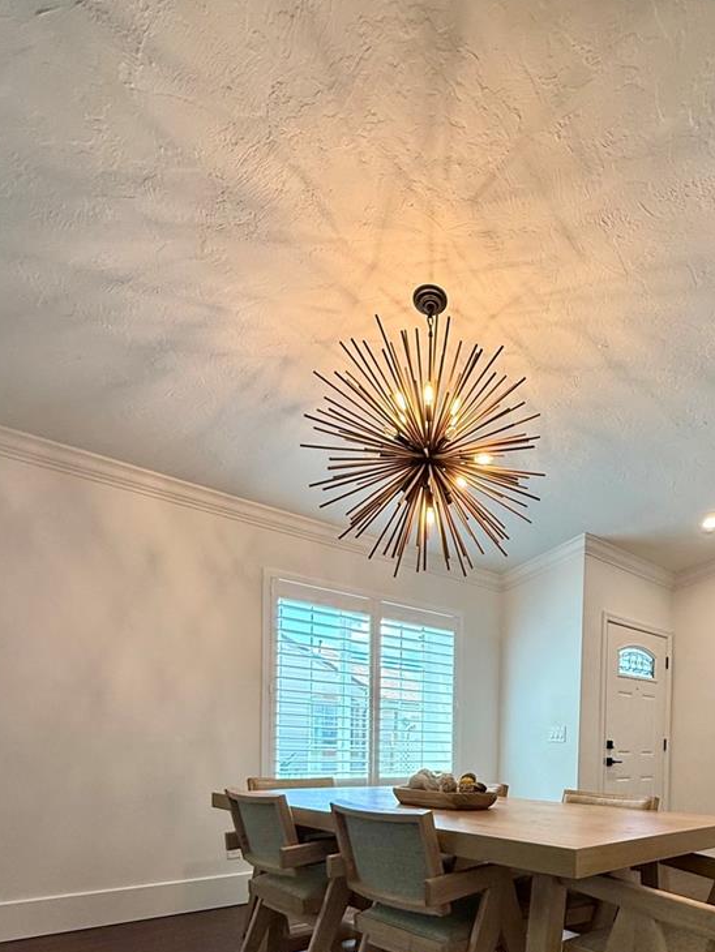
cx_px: 532
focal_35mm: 23
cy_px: 773
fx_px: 633
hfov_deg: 56.2
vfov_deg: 66.5
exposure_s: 1/120
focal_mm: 2.22
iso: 160
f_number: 2.2
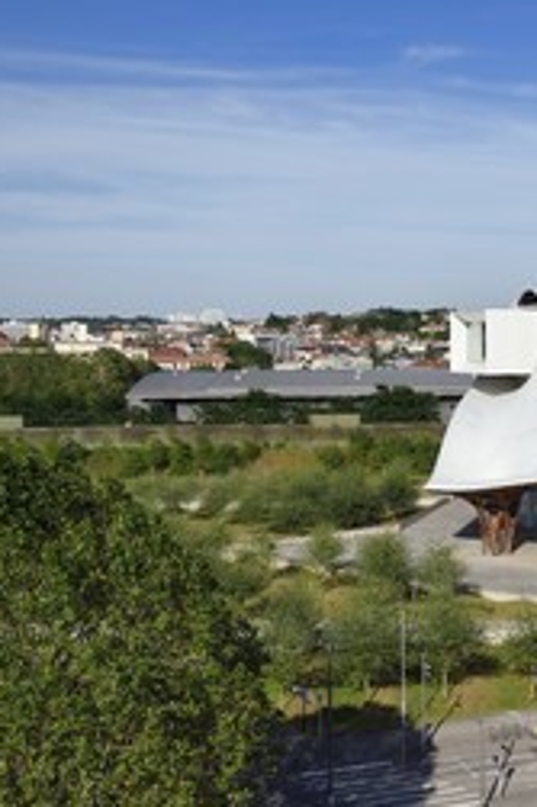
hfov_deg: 21.9
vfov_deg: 35.0
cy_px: 363
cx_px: 656
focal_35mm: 57
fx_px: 1277
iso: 200
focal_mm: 34
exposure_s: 1/500
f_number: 11
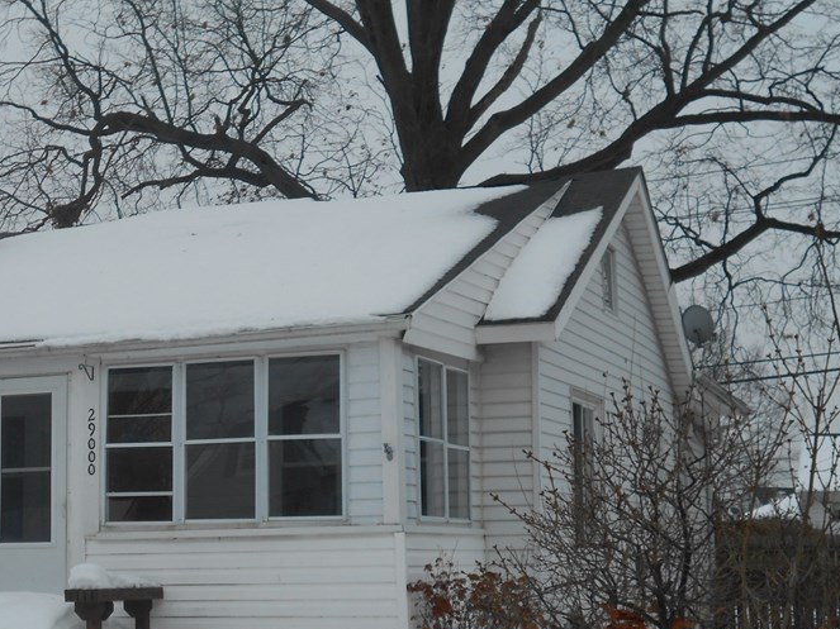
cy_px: 445
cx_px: 199
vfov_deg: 21.5
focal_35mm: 68
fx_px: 1650
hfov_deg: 28.1
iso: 80
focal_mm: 7.7
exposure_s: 1/500
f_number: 4.2
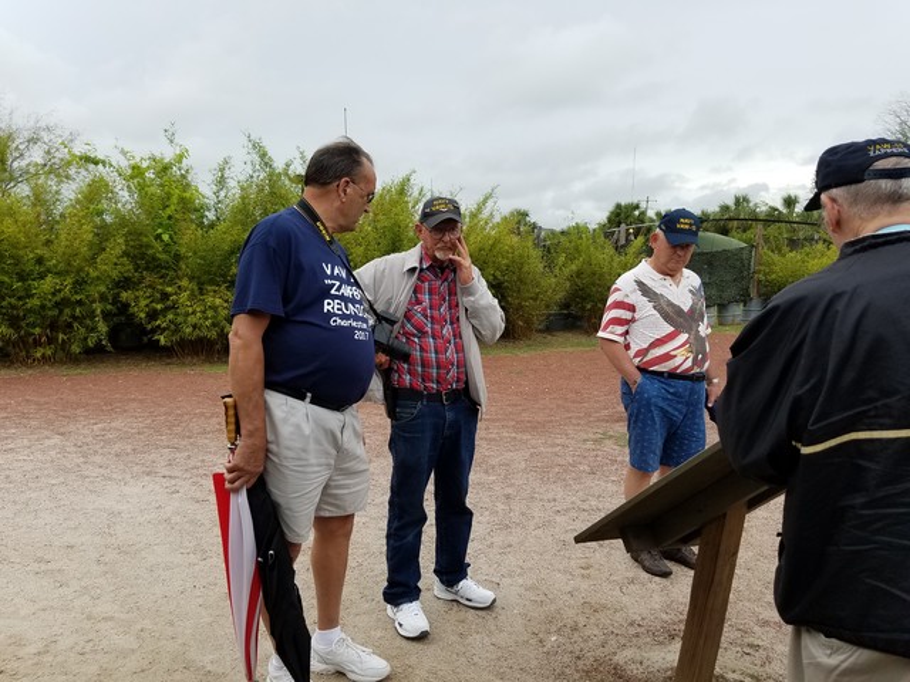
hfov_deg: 67.3
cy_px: 341
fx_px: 683
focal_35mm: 26
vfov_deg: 53.1
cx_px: 455
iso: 50
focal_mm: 4.2
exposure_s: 1/1188
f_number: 1.7
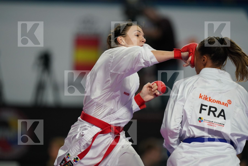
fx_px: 2755
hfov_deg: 5.2
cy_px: 83
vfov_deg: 3.4
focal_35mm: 400
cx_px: 124
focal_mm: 400
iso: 1250
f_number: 2.8
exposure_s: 1/1000
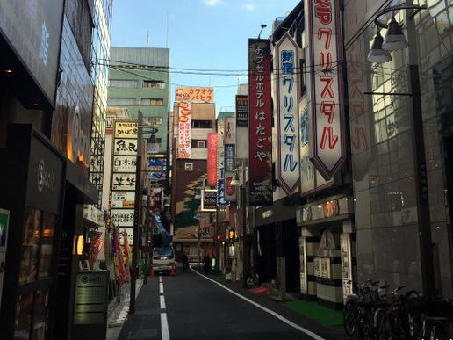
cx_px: 232
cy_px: 102
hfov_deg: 42.1
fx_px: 589
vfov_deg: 31.8
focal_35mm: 45
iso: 32
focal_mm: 4.2
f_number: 2.2
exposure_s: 1/1041
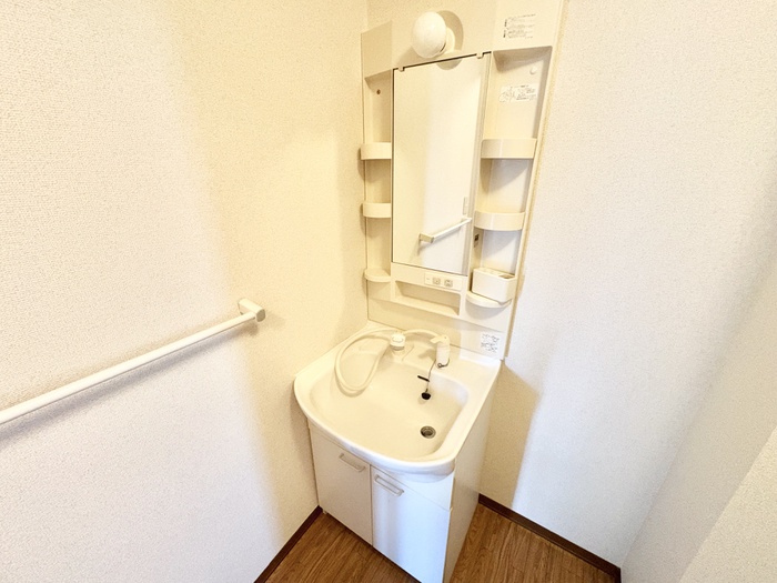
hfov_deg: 102.1
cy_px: 292
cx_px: 388
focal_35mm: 14
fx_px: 314
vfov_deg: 85.7
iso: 500
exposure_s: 1/60
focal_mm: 2.22
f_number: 2.2
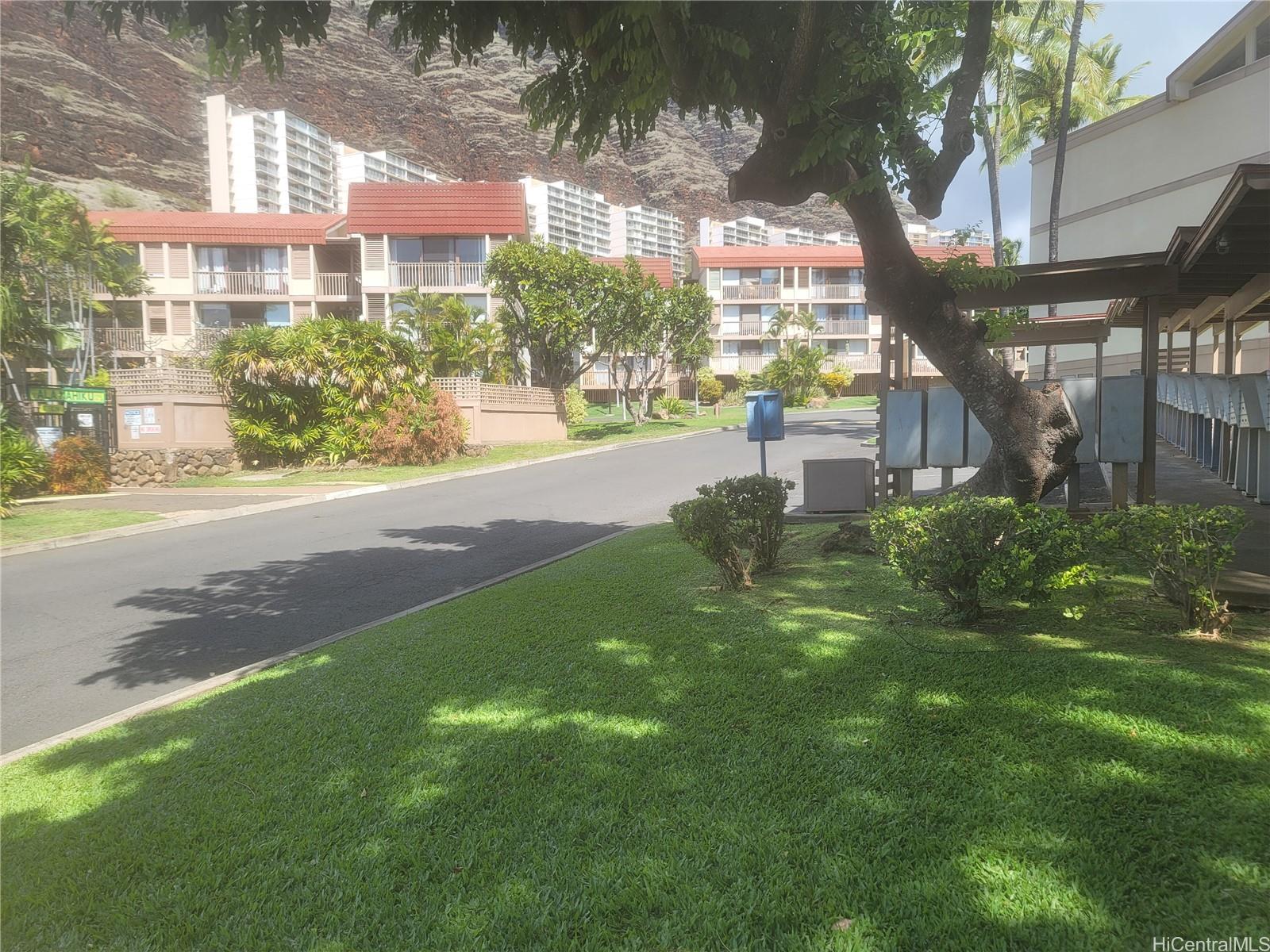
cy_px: 476
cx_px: 635
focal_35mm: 25
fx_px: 917
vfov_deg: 54.9
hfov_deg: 69.4
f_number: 1.8
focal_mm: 7
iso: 20
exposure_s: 1/389
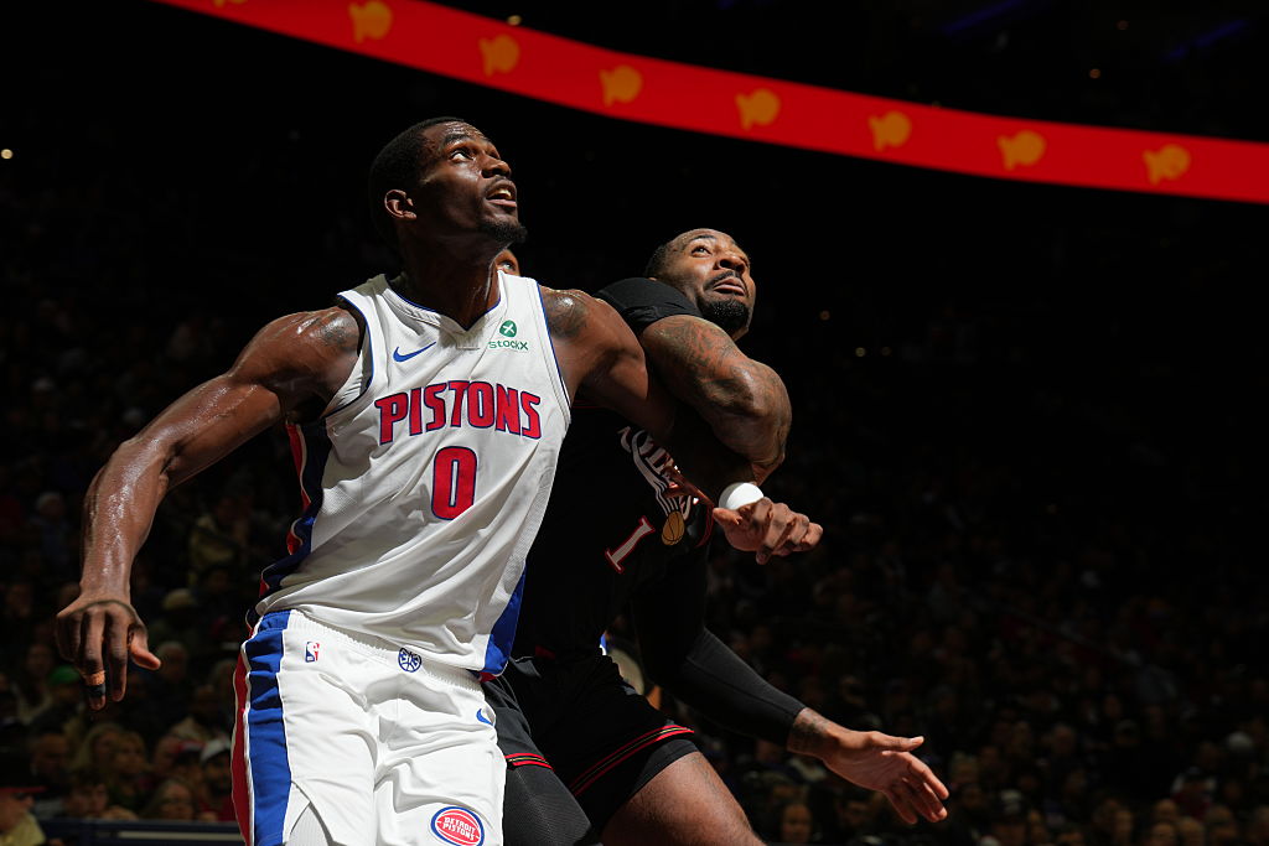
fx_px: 3948
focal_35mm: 112
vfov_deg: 12.2
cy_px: 423
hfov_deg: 18.3
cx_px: 634
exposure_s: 1/400
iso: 400
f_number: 7.1
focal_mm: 112
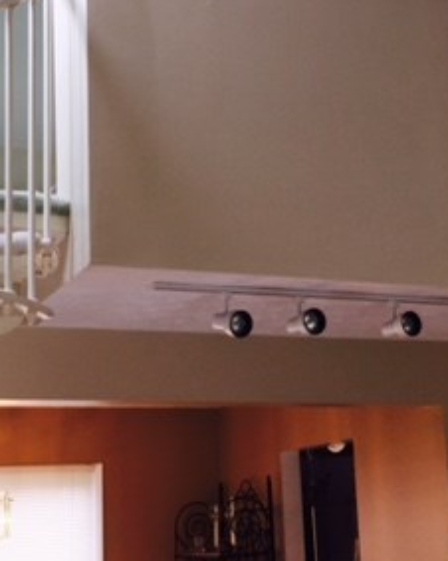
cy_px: 280
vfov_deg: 29.6
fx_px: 1062
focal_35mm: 64
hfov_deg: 23.7
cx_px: 285
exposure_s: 1/35
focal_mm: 4.15
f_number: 2.2
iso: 32
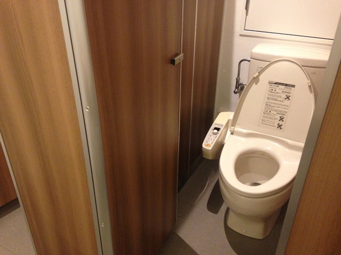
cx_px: 170
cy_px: 128
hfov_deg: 55.4
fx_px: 325
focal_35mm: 33
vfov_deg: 42.9
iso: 320
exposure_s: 1/20
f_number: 2.4
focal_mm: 4.12
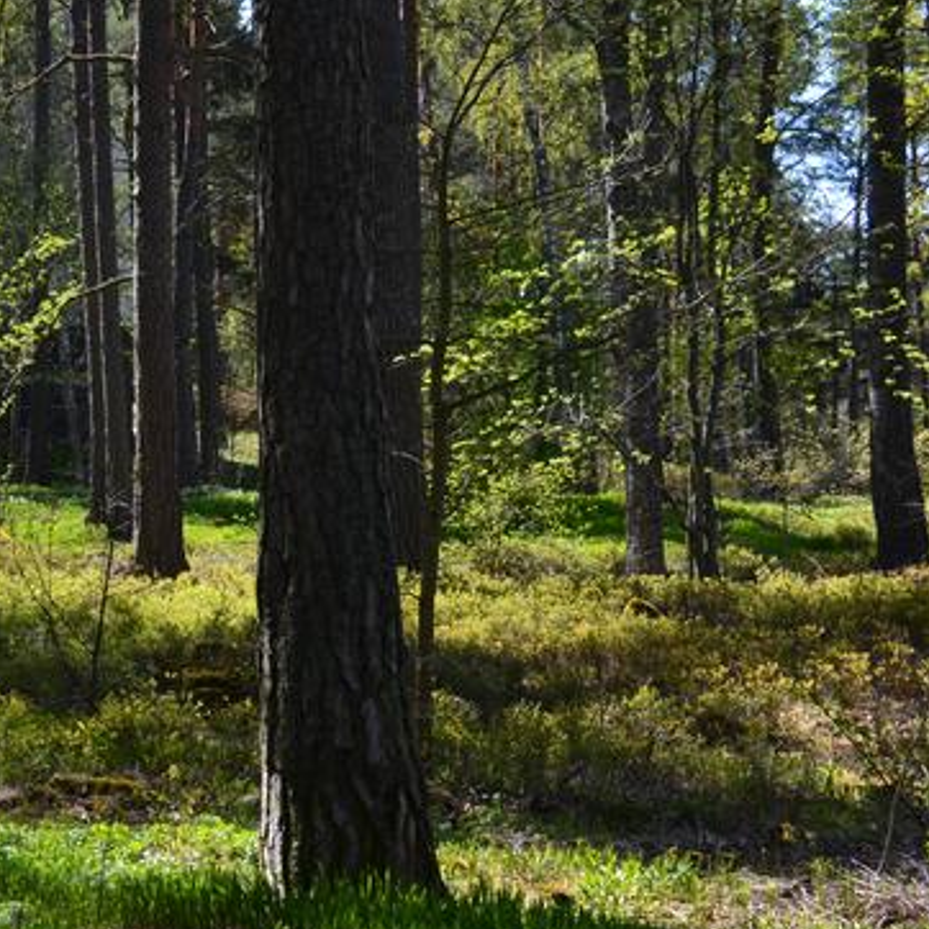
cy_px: 404
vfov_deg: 14.3
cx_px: -44
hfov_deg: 14.0
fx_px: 3704
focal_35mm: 122
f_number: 11
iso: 200
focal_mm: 44
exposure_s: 1/100
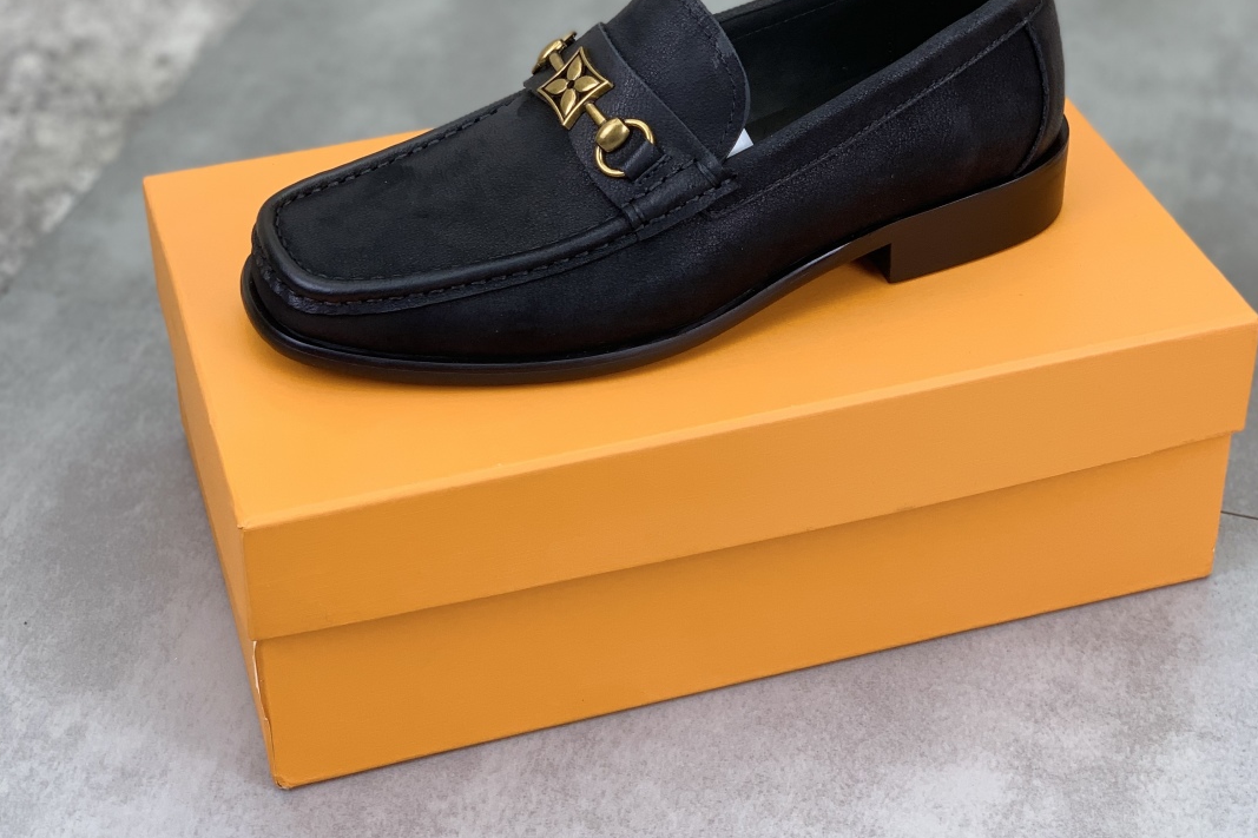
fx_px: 2550
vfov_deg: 18.5
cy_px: 194
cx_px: 635
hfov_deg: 27.7
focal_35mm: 73
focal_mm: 6
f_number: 2.4
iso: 25
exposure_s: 1/100
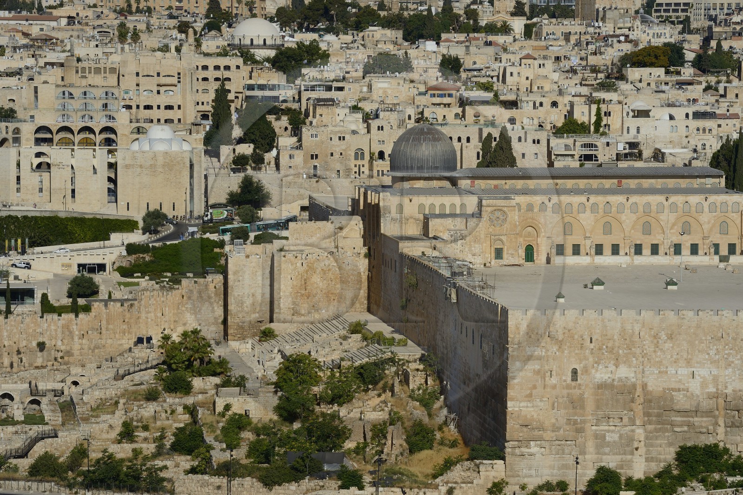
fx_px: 3301
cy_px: 248
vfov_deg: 8.6
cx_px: 372
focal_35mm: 160
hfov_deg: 12.8
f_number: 14
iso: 200
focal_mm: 160
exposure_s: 1/320
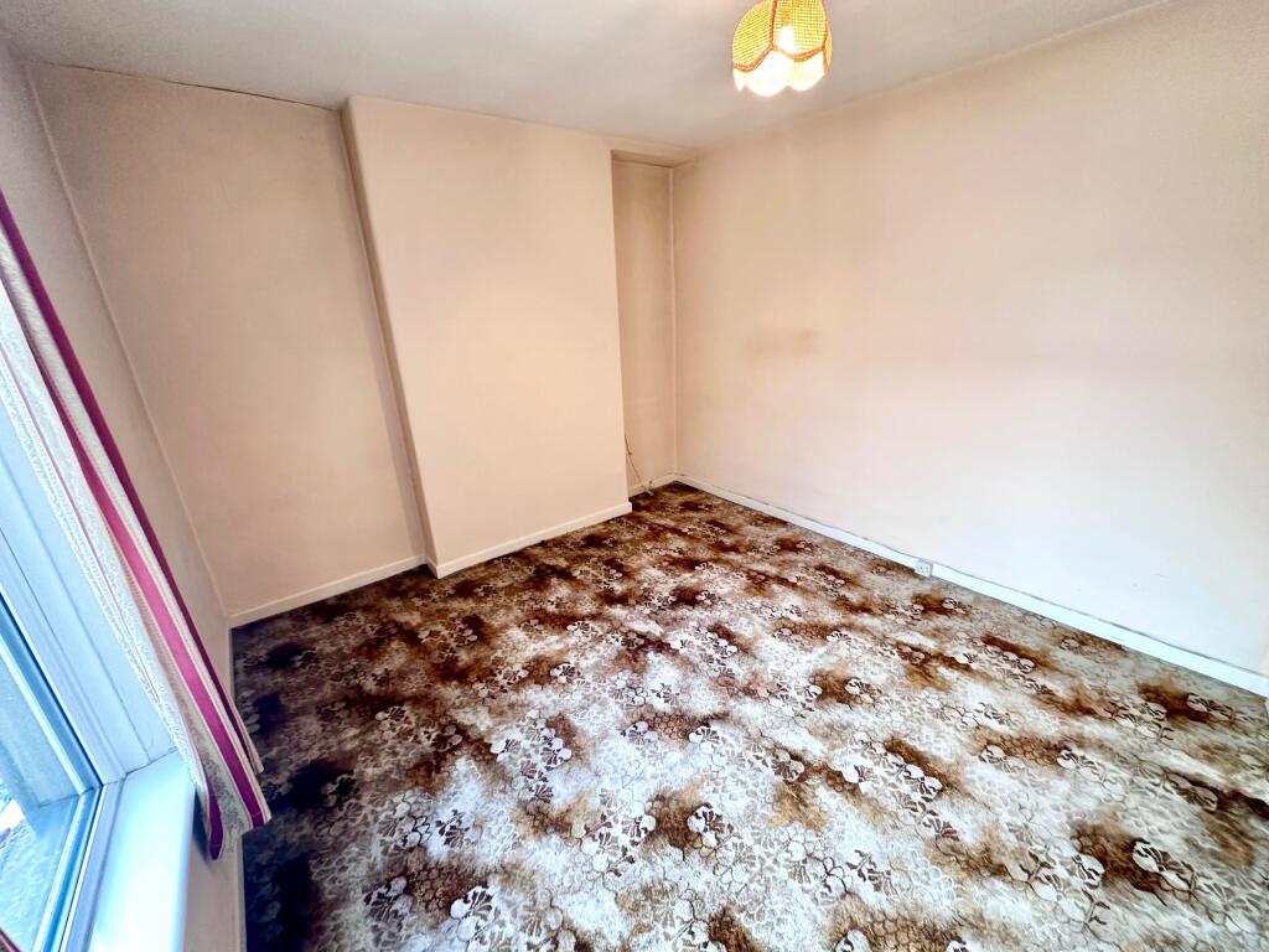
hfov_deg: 102.1
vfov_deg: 85.7
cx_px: 634
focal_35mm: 14
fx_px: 513
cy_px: 476
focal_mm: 2.22
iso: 200
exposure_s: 1/50
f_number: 2.2
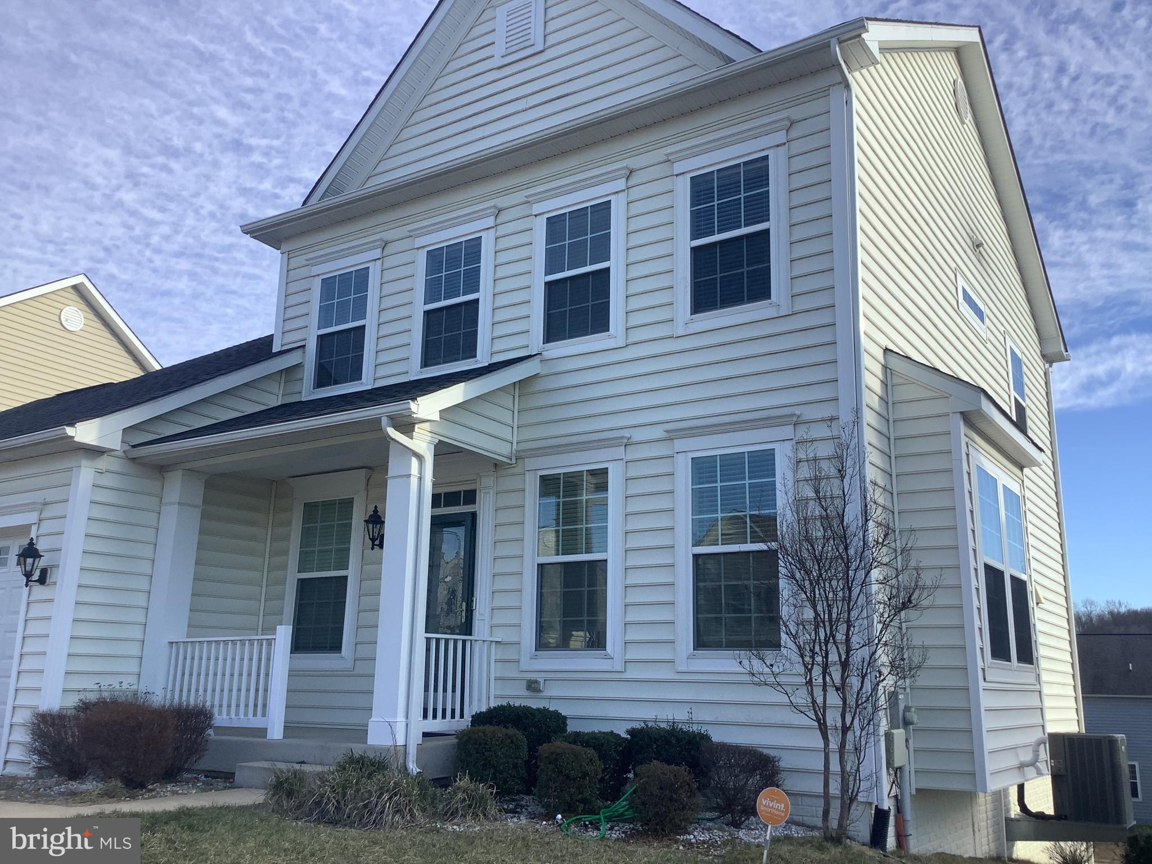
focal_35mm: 31
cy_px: 432
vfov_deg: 45.4
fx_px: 1032
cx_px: 576
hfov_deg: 58.4
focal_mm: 3.3
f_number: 2.4
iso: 25
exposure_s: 1/715
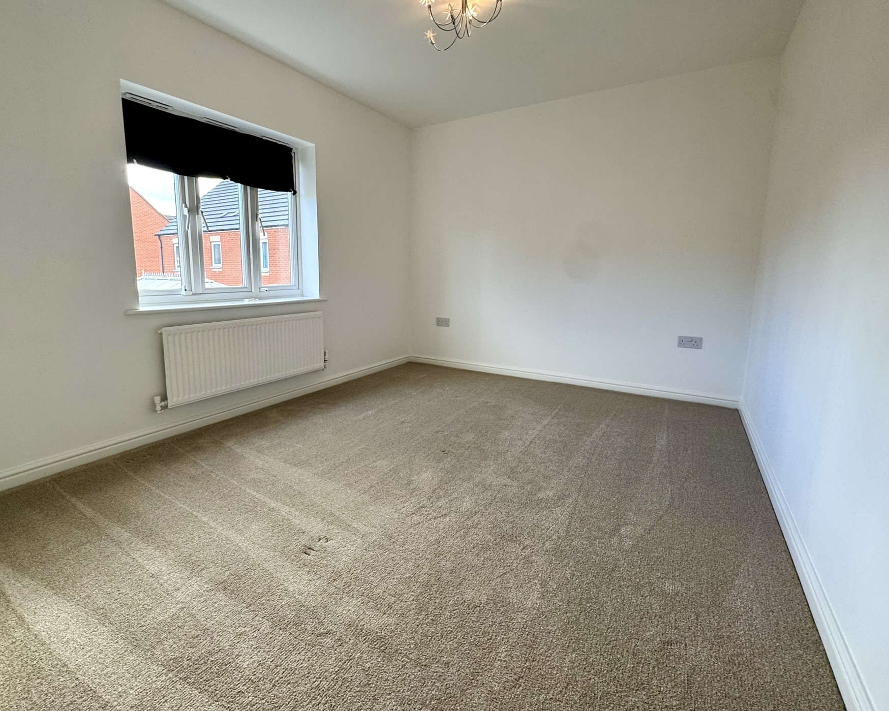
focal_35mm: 16
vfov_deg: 80.3
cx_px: 415
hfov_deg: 93.0
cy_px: 333
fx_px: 421
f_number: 2.2
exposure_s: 1/100
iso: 160
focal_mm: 2.22
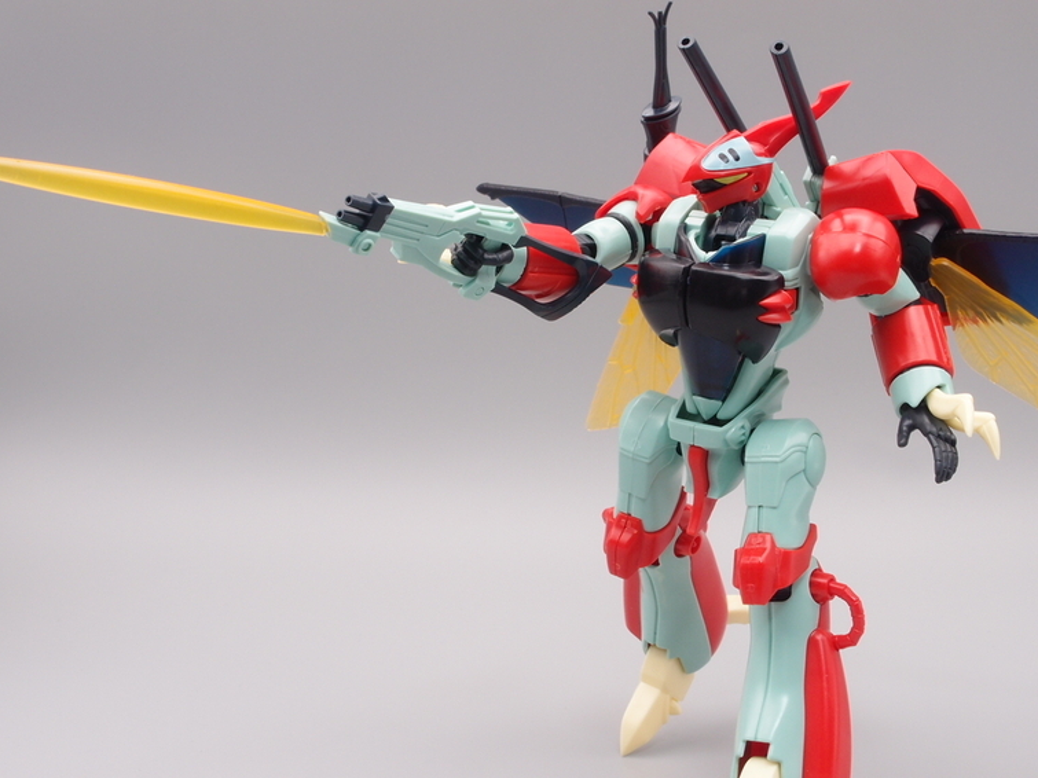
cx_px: 510
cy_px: 403
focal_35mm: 53
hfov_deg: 36.2
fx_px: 1589
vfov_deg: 27.5
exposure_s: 1/5
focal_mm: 10.83
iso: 100
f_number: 8
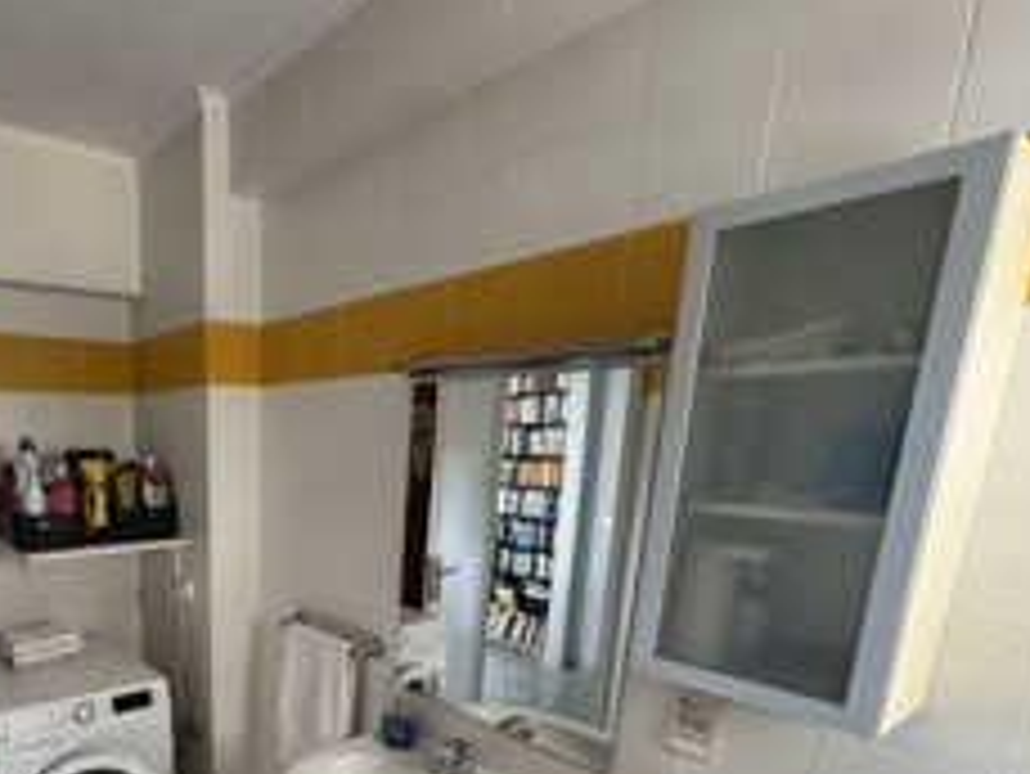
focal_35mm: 22
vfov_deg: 57.8
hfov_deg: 70.8
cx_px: 247
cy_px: 585
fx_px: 655
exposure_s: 1/60
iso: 320
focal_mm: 2.22
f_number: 2.2
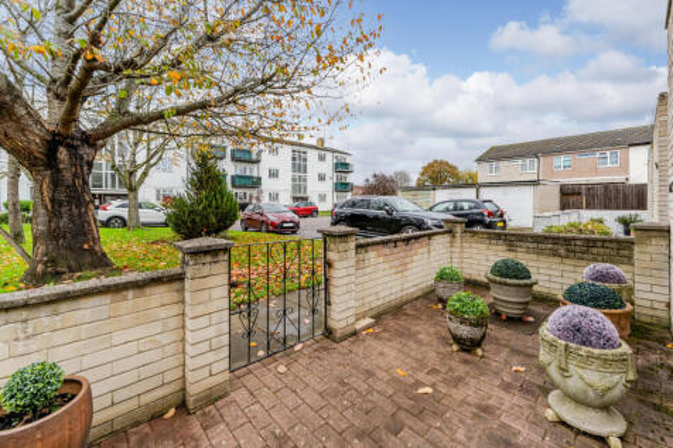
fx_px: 262
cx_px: 336
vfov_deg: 81.2
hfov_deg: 104.3
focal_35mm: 14
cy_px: 224
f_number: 6.7
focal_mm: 14
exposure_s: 1/250
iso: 320
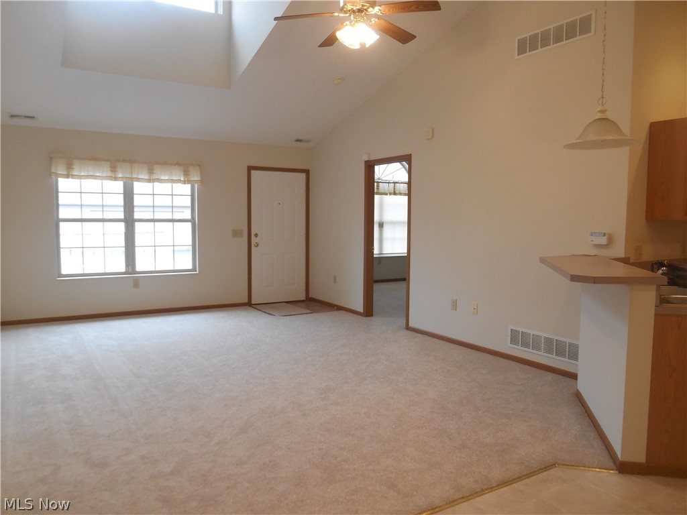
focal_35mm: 26
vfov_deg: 53.1
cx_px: 344
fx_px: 516
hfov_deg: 67.3
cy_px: 258
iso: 180
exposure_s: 1/30
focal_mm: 4.7
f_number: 3.4
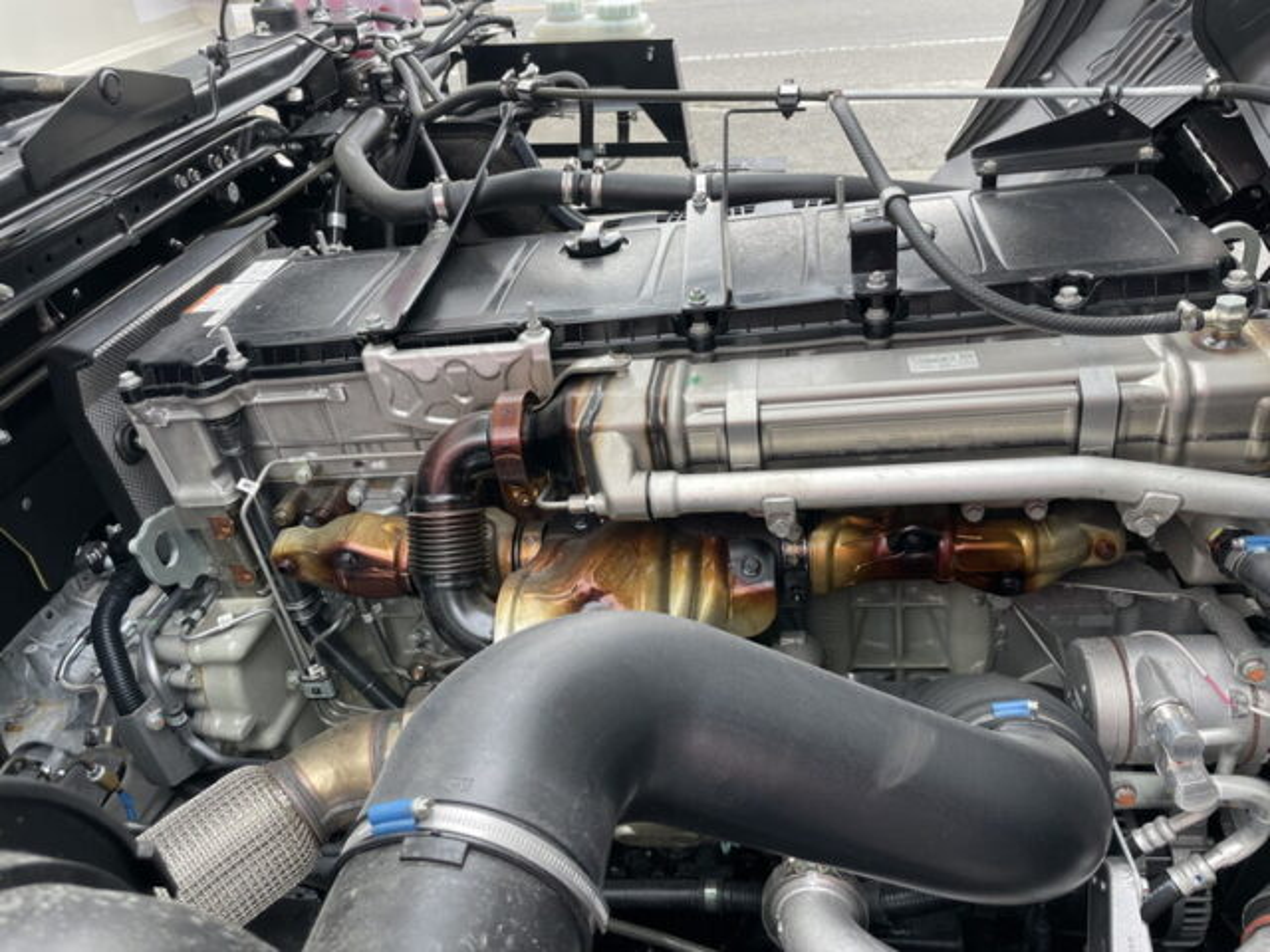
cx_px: 635
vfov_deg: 53.1
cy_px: 476
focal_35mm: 26
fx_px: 954
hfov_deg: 67.3
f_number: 1.6
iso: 32
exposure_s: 1/182
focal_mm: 4.2
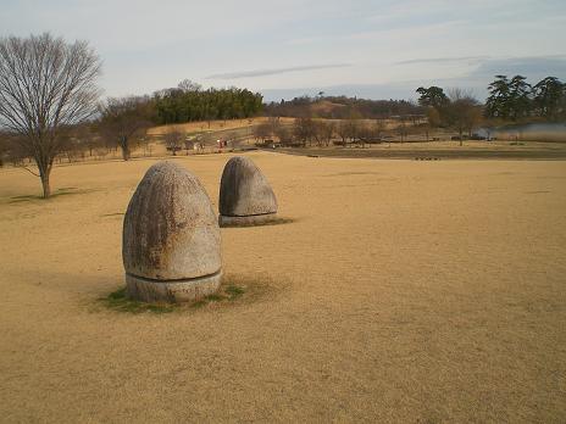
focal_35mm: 38
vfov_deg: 37.7
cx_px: 283
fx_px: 621
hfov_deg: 49.0
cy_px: 212
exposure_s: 1/320
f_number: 4.4
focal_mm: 6.3
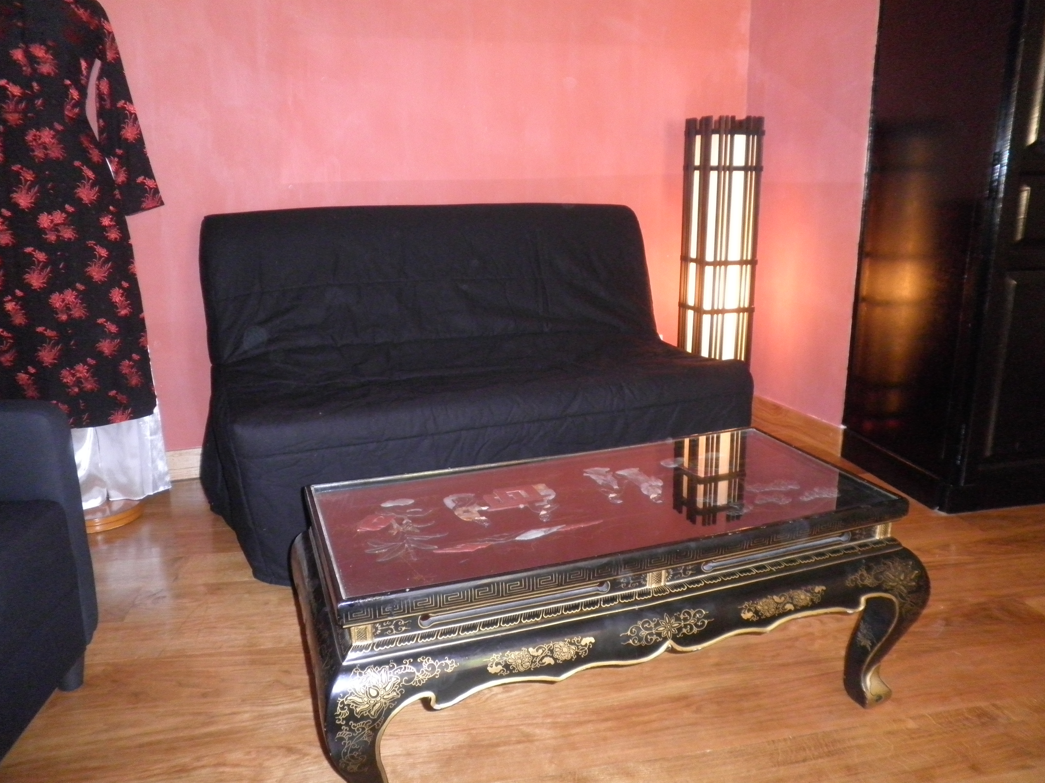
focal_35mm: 26
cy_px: 392
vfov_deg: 53.1
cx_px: 522
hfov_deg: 67.3
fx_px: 785
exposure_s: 1/30
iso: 320
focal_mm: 4.7
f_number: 2.6
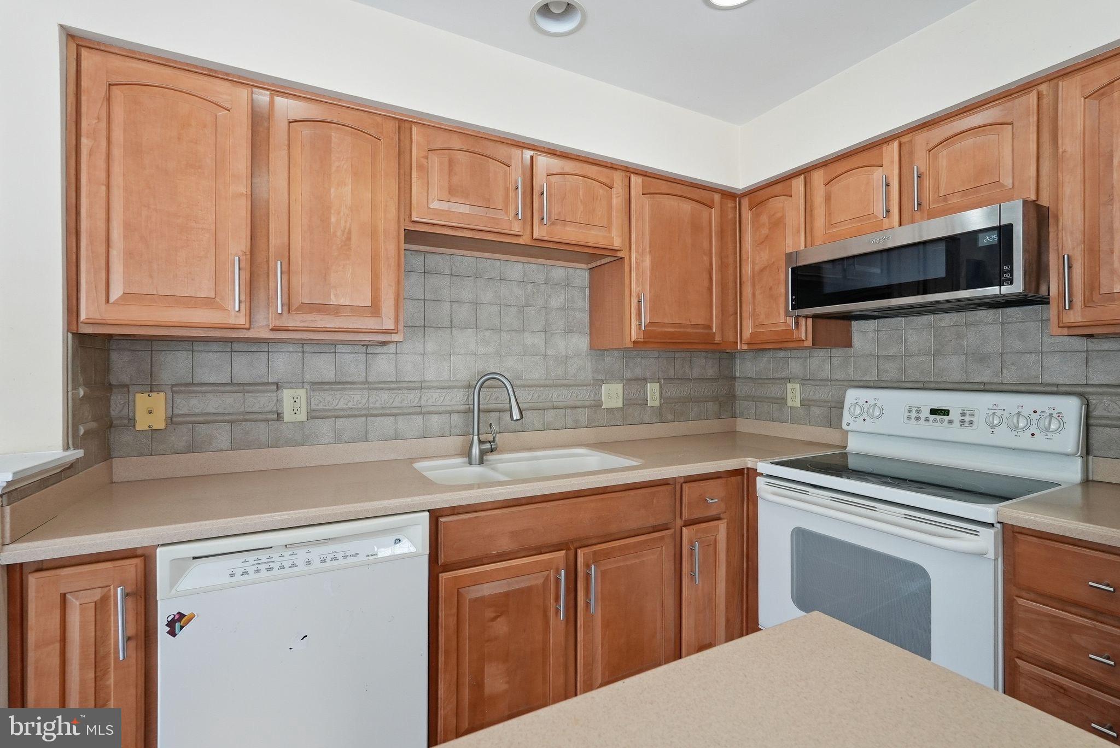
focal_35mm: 16
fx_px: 498
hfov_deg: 96.7
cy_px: 374
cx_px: 560
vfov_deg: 73.8
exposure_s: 1/60
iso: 800
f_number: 8
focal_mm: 16
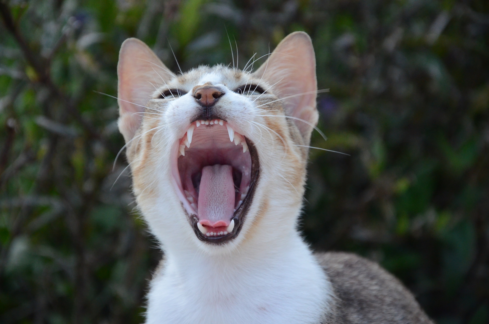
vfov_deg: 8.7
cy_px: 162
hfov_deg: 13.1
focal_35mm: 158
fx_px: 2135
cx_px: 244
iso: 1600
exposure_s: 1/100
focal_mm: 105
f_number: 5.6
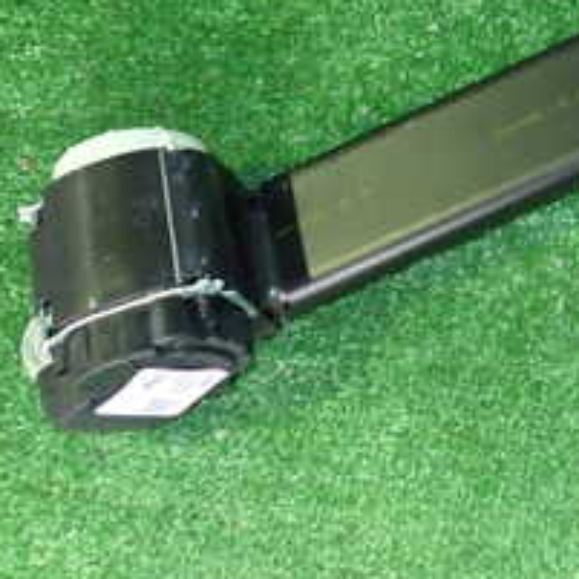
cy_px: 63
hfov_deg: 20.5
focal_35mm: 79
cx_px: 697
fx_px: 1495
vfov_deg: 21.5
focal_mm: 5.4
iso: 800
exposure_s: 1/30
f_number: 2.3
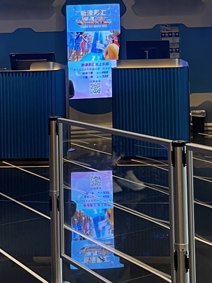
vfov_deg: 22.3
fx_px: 694
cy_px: 14
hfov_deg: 17.0
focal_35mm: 85
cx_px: 207
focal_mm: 5.1
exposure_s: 1/71
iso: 125
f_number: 1.6
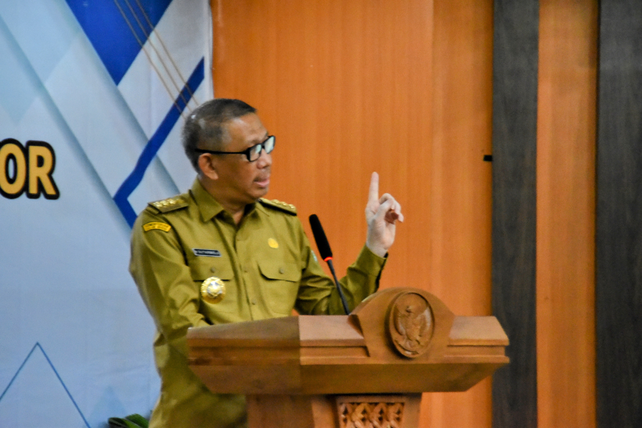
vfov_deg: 6.1
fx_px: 4012
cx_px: 321
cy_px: 214
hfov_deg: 9.1
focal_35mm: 225
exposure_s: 1/100
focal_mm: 150
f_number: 6.3
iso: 4500
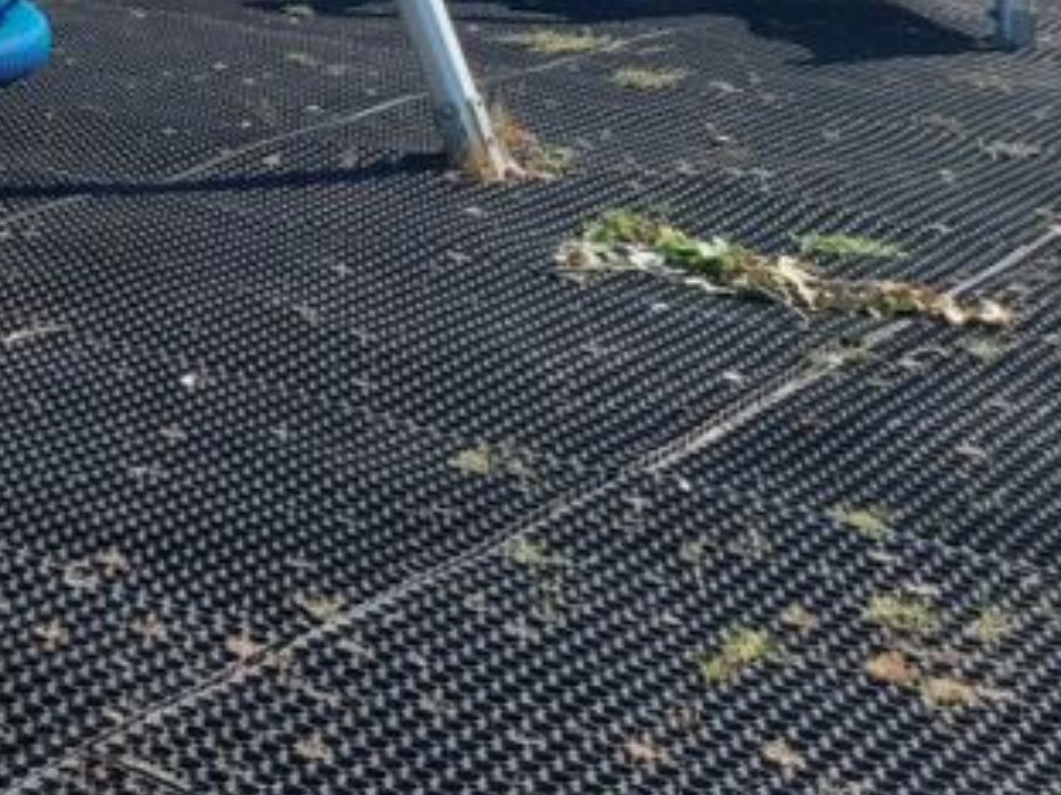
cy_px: -386
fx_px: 2420
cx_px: -549
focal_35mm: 79
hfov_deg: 20.8
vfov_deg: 16.9
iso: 32
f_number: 1.8
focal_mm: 5.23
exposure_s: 1/1123
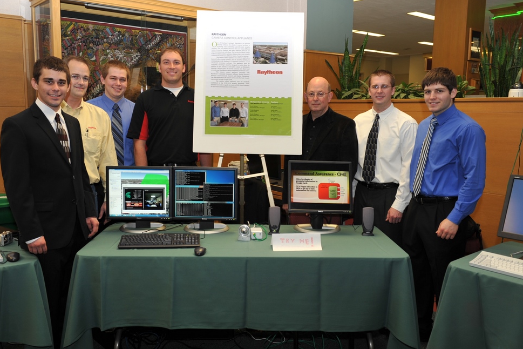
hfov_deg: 57.2
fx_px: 479
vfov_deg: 40.0
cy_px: 172
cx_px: 254
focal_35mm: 33
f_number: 5
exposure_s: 1/60
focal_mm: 32
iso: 400
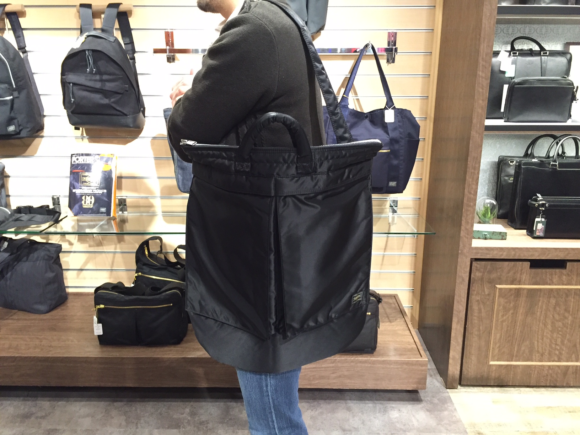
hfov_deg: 61.7
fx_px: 486
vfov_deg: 48.2
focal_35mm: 29
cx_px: 290
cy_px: 218
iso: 250
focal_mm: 4.15
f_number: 2.2
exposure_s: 1/30
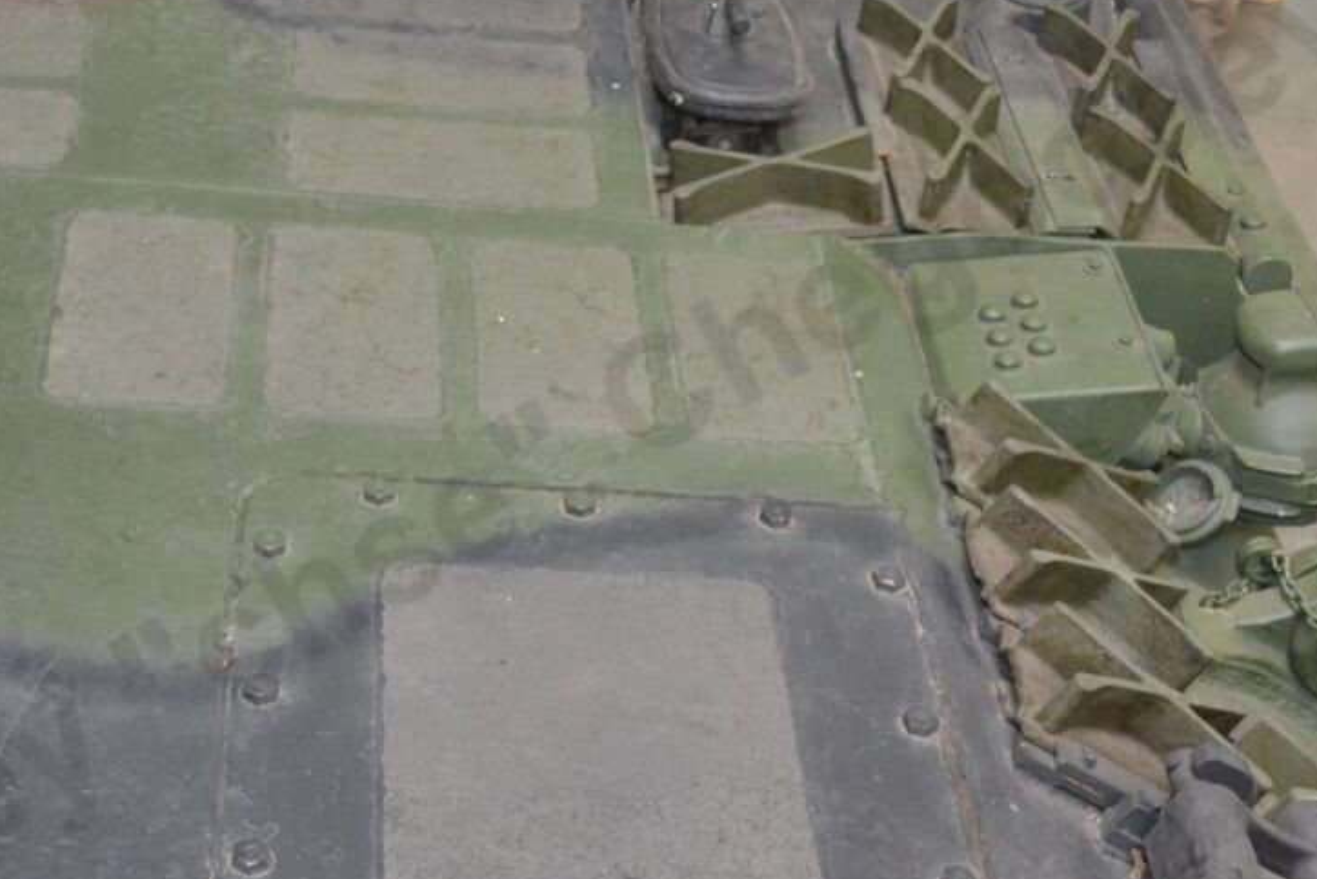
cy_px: 343
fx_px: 2813
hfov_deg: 26.3
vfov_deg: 17.7
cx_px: 748
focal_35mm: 77
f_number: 4.5
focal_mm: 29
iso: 1400
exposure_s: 1/60
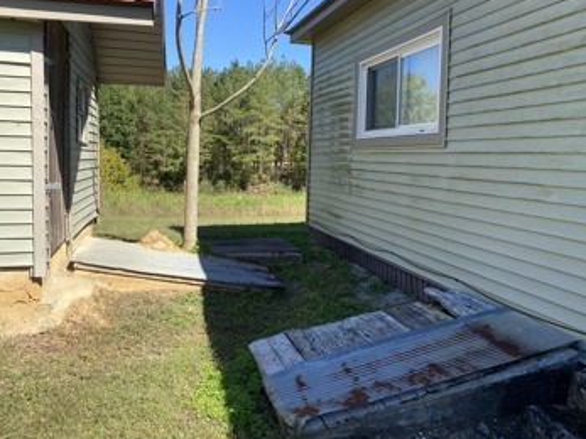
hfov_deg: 60.0
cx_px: 280
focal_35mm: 30
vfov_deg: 46.7
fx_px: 508
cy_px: 194
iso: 32
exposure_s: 1/1565
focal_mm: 4.25
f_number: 1.8
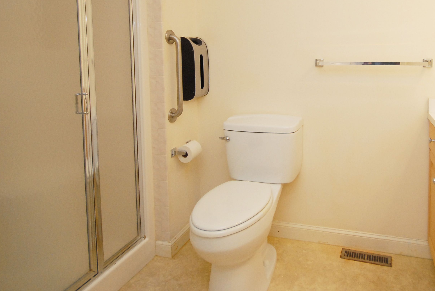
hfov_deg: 70.7
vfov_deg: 50.8
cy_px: 70
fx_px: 290
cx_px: 303
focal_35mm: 24
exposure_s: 1/60
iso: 400
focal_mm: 10
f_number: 5
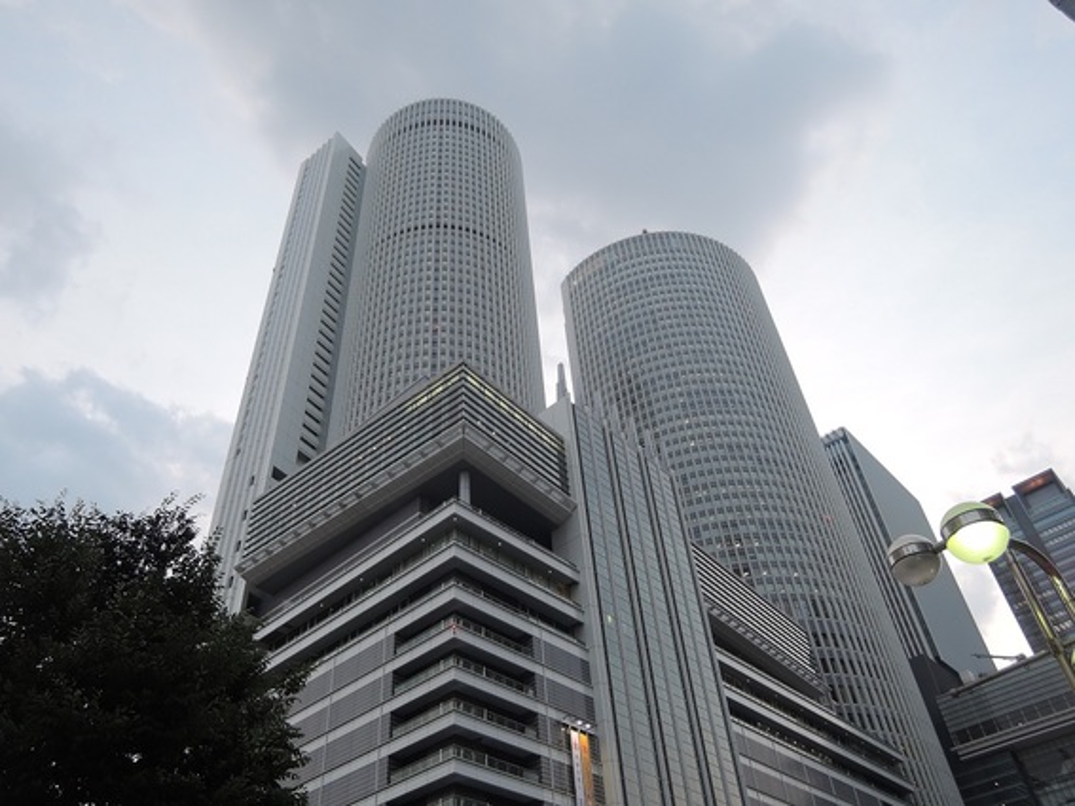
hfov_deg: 63.5
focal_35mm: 28
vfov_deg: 49.7
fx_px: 869
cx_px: 538
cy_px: 403
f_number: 2.8
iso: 80
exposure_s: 1/50
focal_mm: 6
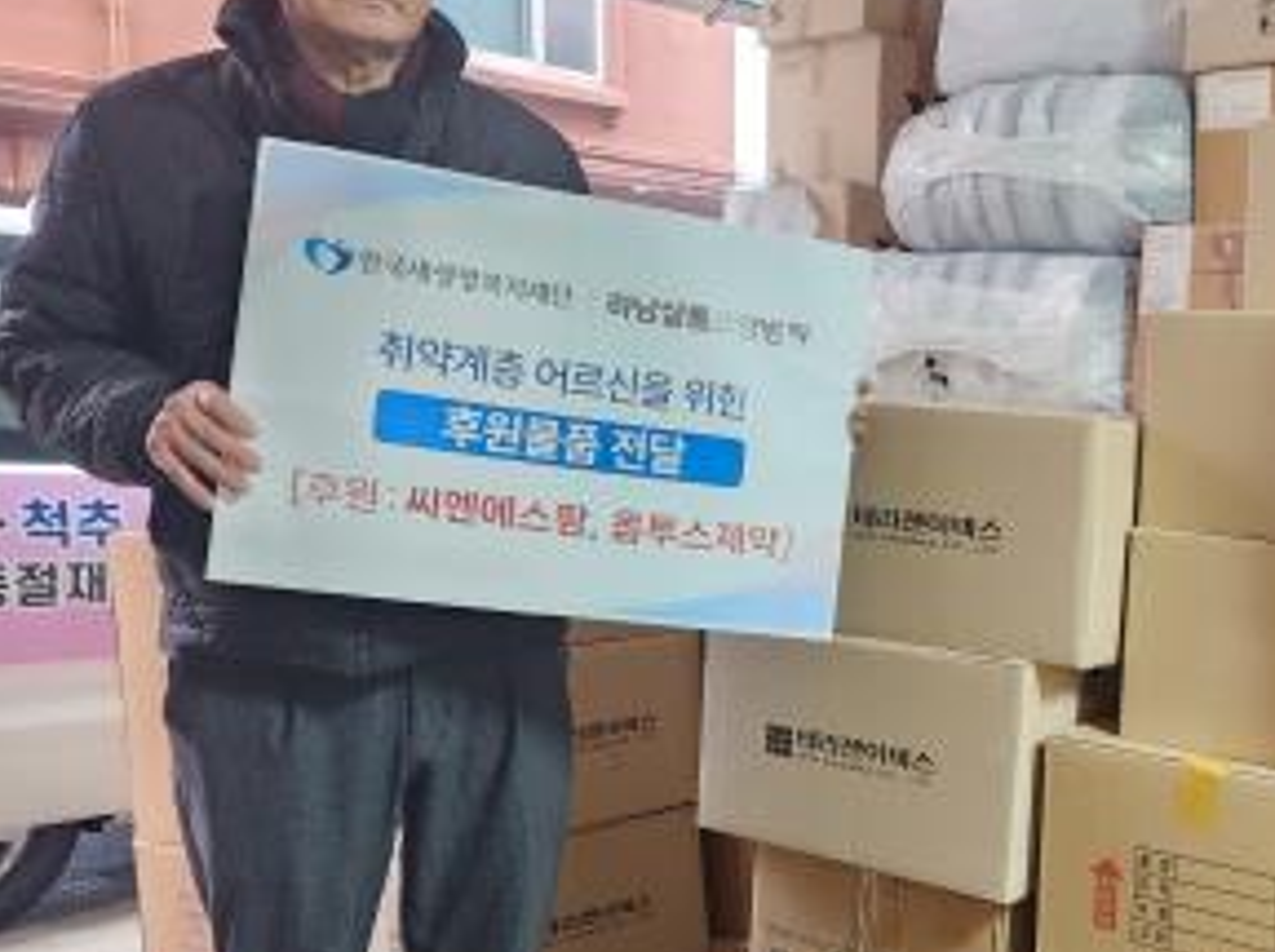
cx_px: 1067
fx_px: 1618
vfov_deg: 32.7
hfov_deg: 40.7
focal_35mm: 44
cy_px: 584
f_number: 1.8
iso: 640
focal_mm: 5.4
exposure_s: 1/60
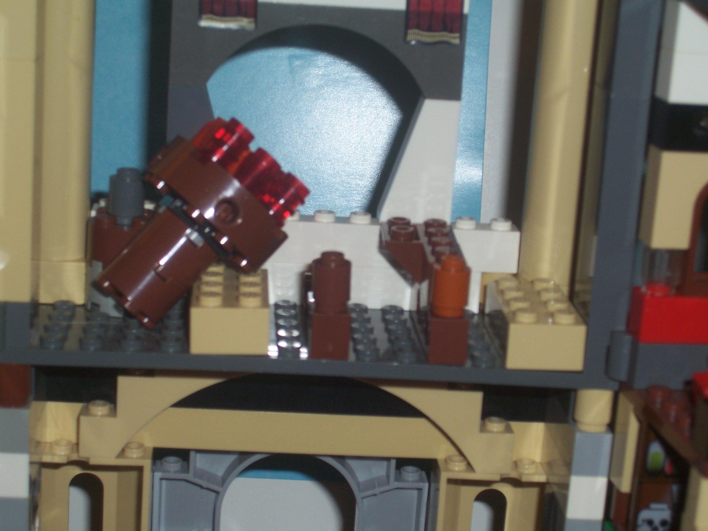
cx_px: 354
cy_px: 266
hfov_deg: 23.8
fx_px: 1677
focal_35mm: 82
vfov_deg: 18.0
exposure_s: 1/90
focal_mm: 13.5
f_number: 4.1
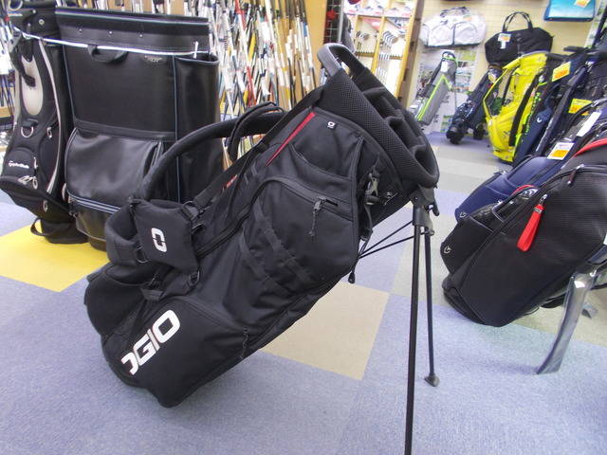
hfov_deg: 67.3
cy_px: 228
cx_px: 304
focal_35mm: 26
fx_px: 456
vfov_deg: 53.1
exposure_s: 1/20
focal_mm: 4.6
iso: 200
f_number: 3.2
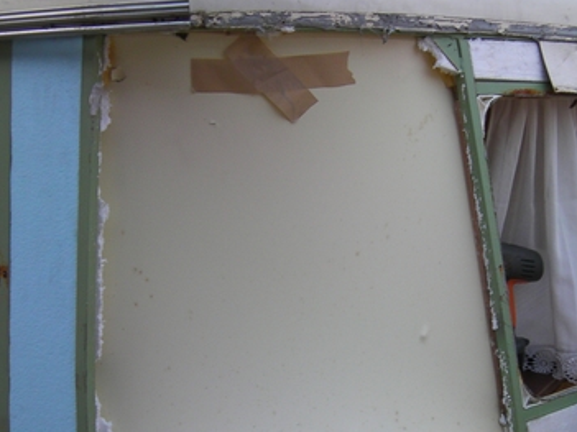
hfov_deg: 29.8
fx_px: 1083
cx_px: 339
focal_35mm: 65
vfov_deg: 22.3
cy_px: 342
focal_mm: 6.8
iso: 79
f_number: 3.5
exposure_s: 1/30
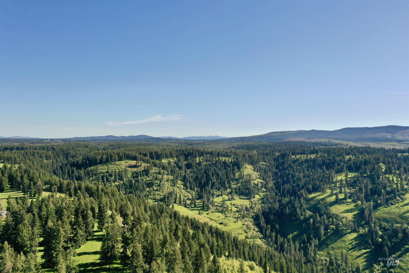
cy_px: 136
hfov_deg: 65.5
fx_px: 318
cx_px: 204
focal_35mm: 28
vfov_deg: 46.4
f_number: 6.3
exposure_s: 1/500
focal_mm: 10.26
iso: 100
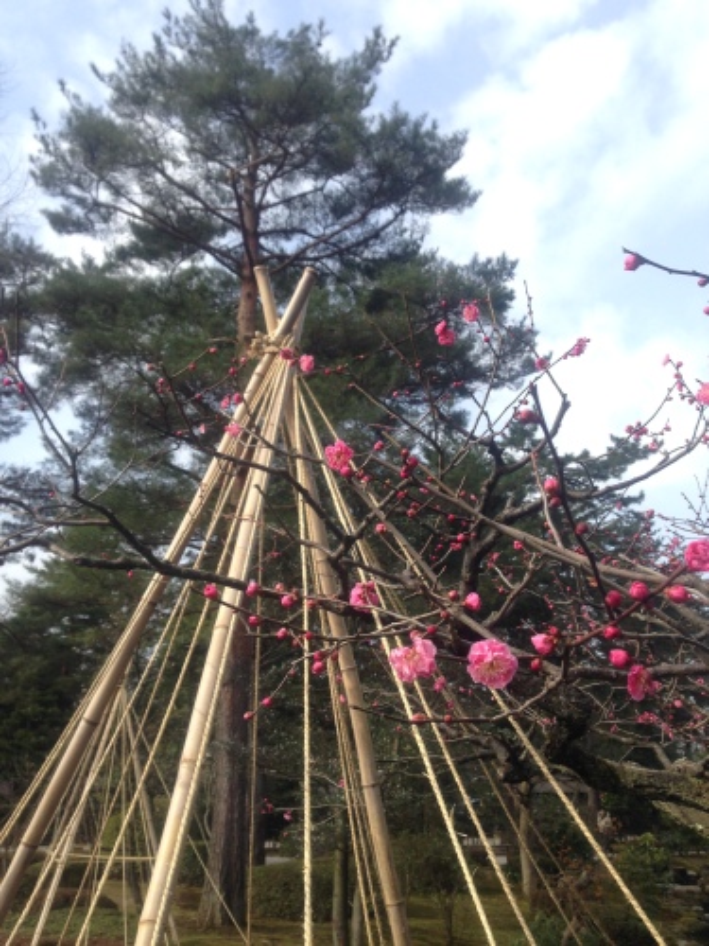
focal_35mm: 33
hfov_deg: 42.9
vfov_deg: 55.4
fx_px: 901
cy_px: 473
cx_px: 354
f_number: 2.4
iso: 50
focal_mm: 4.12
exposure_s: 1/723
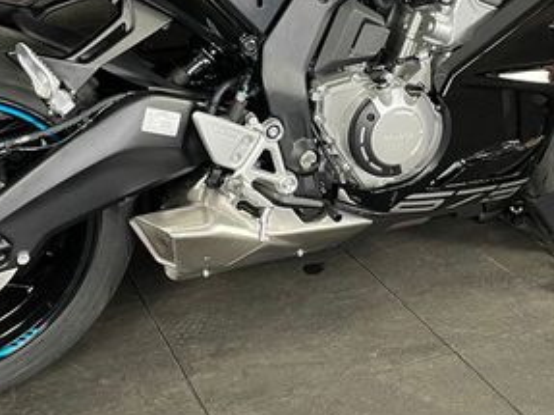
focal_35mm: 58
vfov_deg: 24.3
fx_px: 928
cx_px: 278
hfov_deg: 33.2
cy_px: 25
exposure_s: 1/50
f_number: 1.6
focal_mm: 4.2
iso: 500
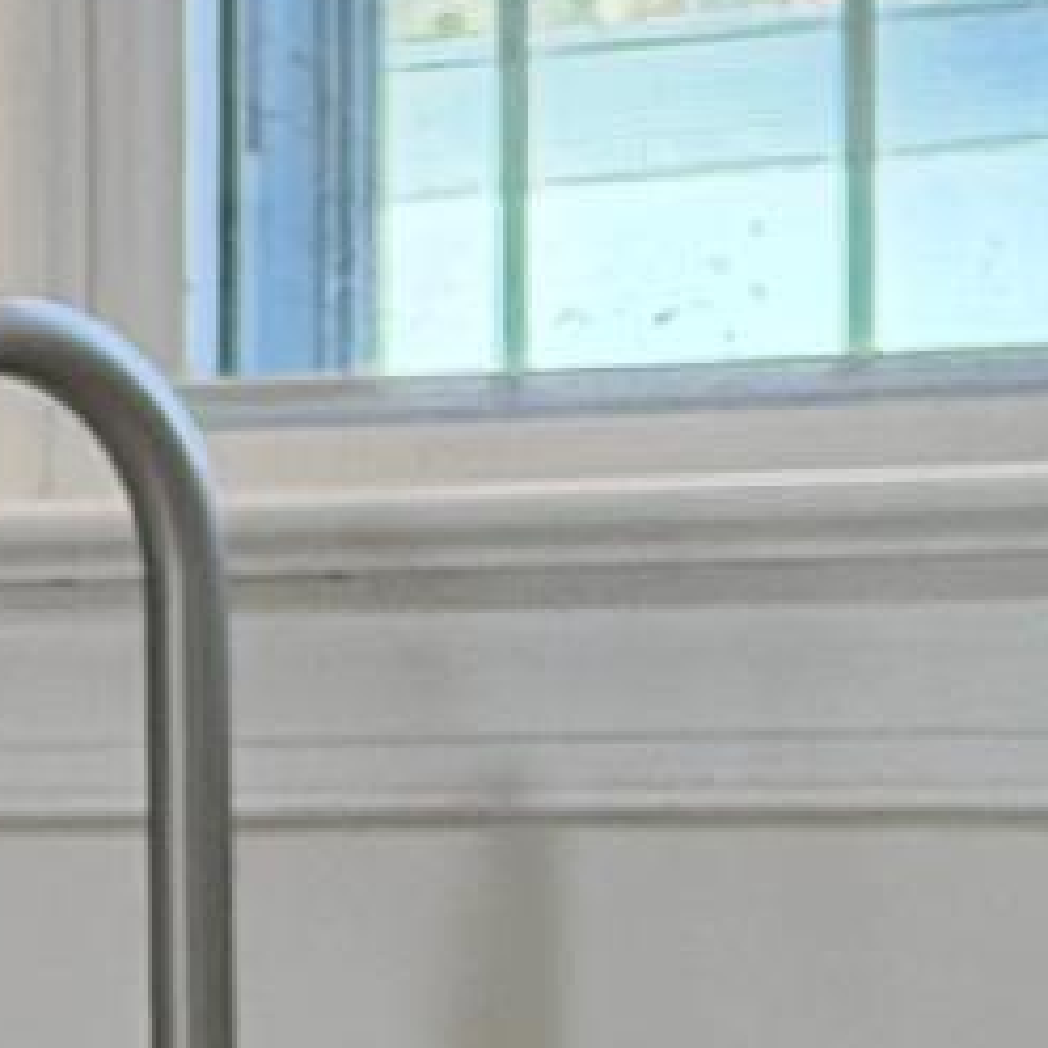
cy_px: 951
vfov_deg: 5.0
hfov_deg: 4.8
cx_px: -2162
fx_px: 11988
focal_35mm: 350
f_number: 1.78
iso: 200
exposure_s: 1/137
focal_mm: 6.76
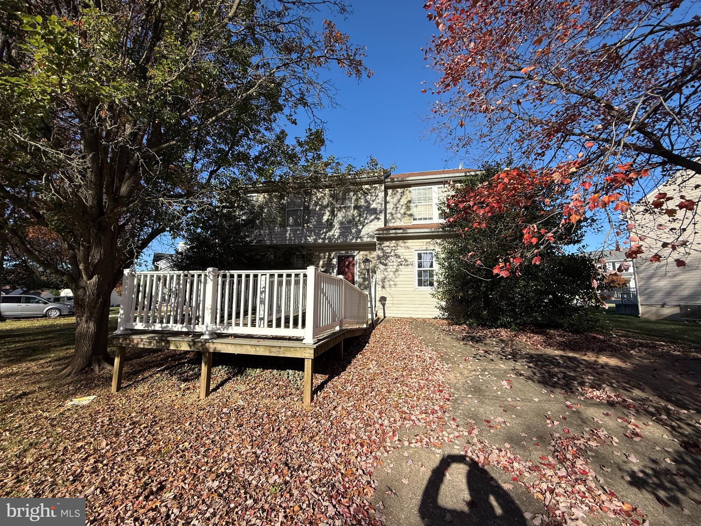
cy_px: 263
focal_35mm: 14
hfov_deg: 102.1
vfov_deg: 85.7
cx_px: 350
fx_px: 284
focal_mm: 2.22
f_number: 2.2
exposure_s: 1/1901
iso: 50
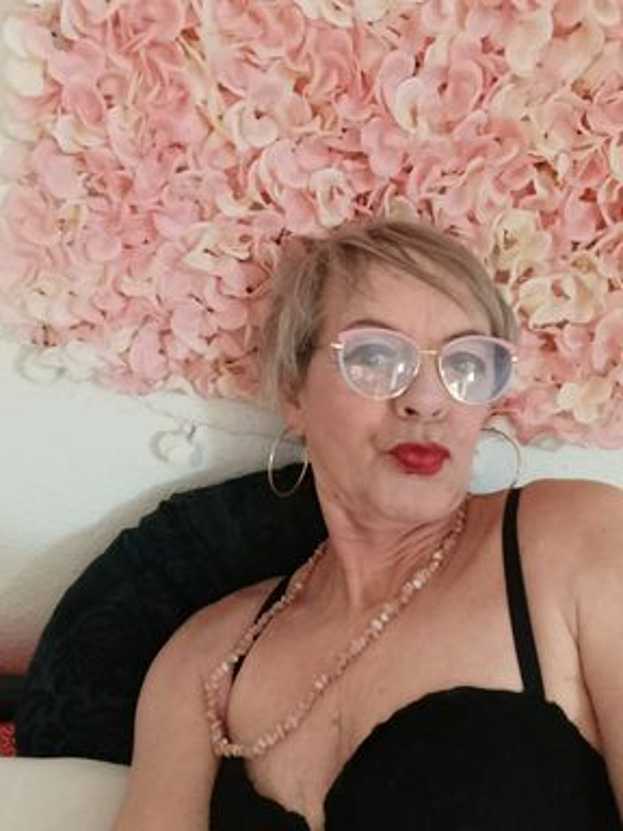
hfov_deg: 53.1
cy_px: 416
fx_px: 624
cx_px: 312
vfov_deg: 67.3
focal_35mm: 26
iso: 887
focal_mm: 2.23
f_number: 2.2
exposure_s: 1/25
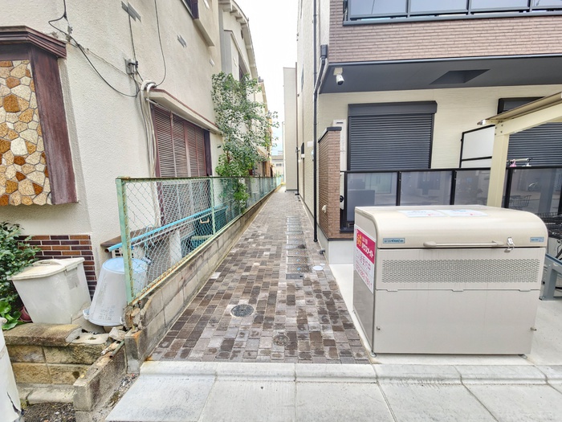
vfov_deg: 89.9
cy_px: 211
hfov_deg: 106.2
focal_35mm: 13
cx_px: 281
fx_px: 211
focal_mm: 2.2
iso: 64
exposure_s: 1/100
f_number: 2.2
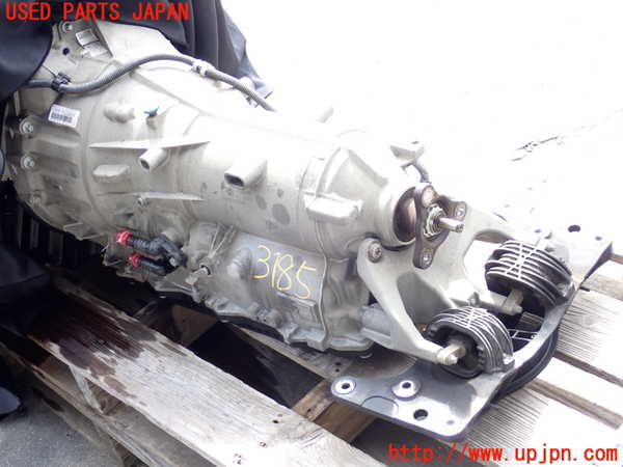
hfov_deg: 31.2
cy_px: 234
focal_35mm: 62
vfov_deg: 23.7
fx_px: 1116
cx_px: 312
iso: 160
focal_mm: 11.09
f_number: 3.6
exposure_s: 1/125
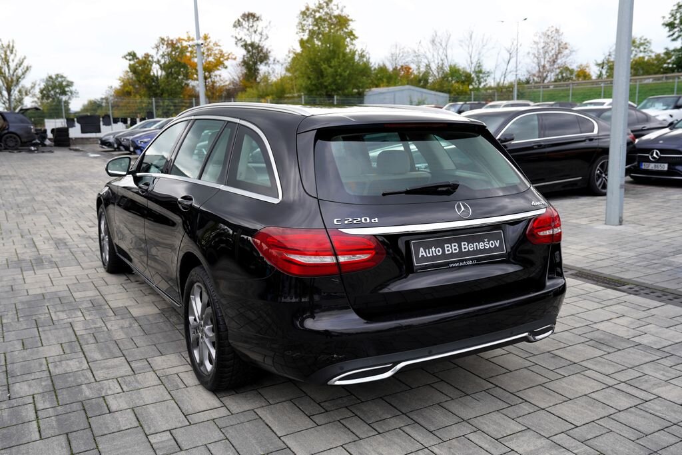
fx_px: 606
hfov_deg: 58.7
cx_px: 341
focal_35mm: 32
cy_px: 228
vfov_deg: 41.1
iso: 100
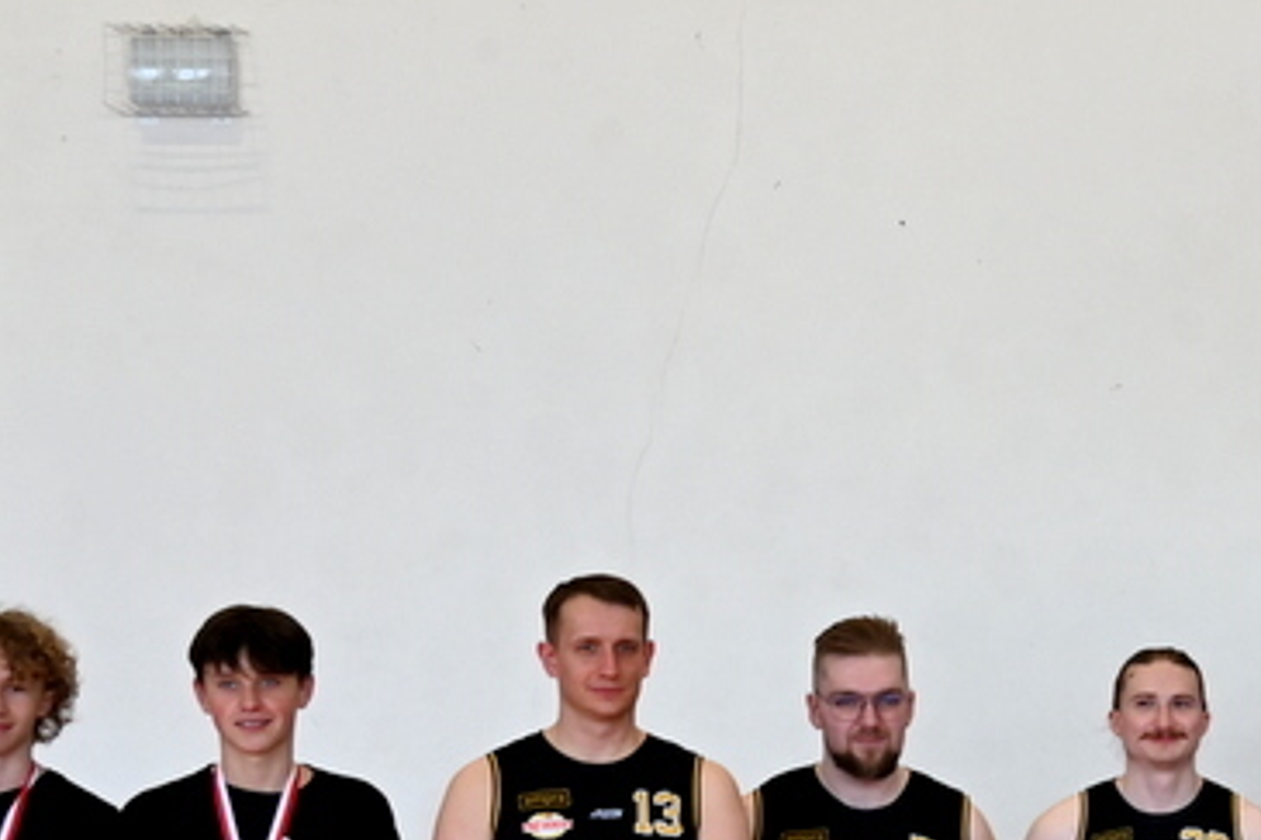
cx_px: 1520
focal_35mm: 102
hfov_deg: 18.9
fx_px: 3571
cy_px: 966
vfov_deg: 13.1
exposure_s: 1/125
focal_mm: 31
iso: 500
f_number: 4.5
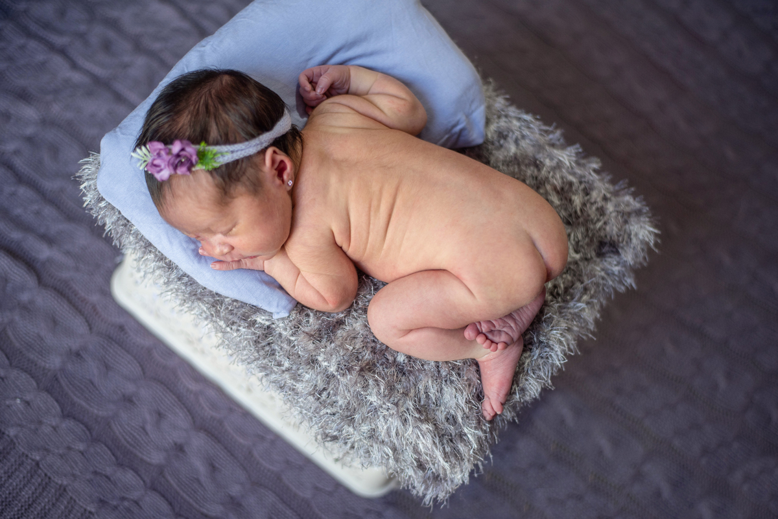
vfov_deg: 27.0
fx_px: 1081
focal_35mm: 50
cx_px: 389
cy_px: 260
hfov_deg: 39.6
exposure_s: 1/100
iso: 250
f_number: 2.2
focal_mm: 50
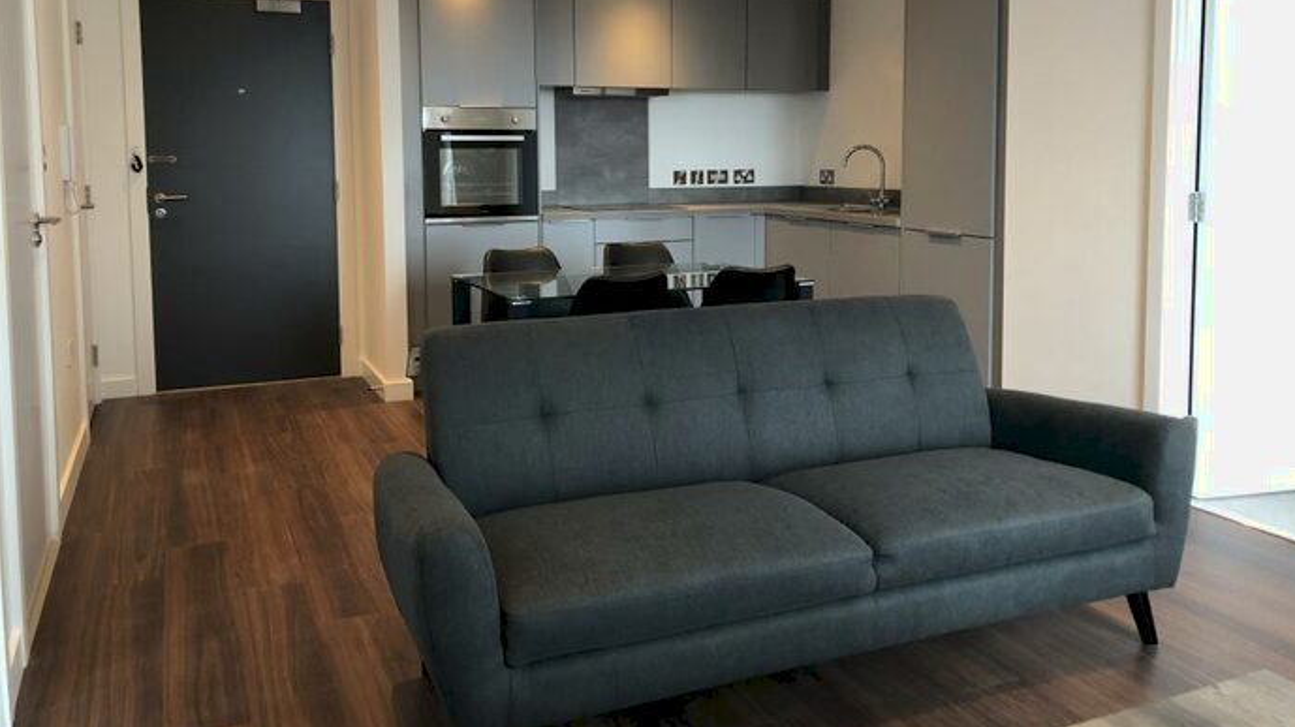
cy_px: 247
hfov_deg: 62.6
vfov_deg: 37.4
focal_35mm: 31
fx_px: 1064
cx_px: 654
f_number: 1.8
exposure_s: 1/25
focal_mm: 3.99
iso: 32
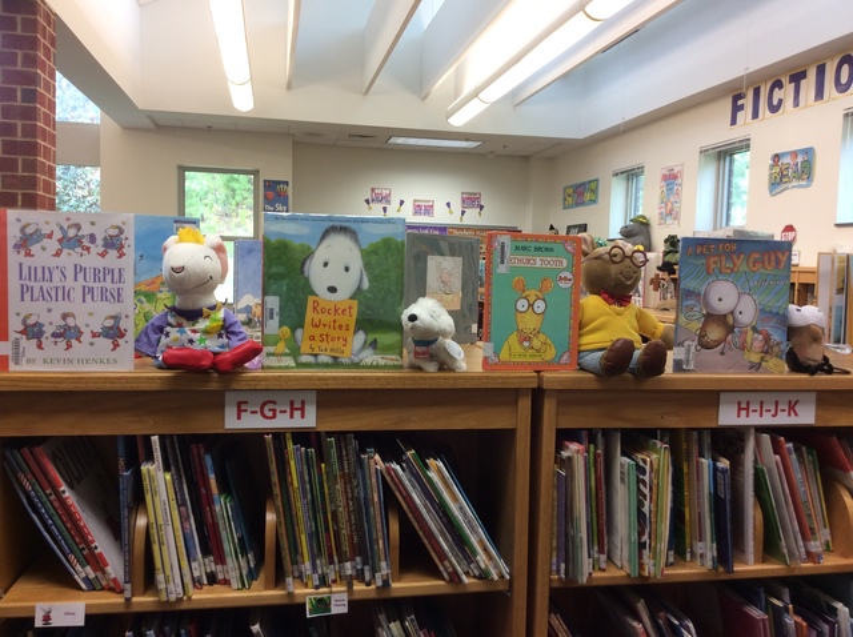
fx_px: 787
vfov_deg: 44.1
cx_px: 426
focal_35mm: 32
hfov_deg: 56.9
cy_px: 318
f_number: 2.4
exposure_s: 1/30
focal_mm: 3.3
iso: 40
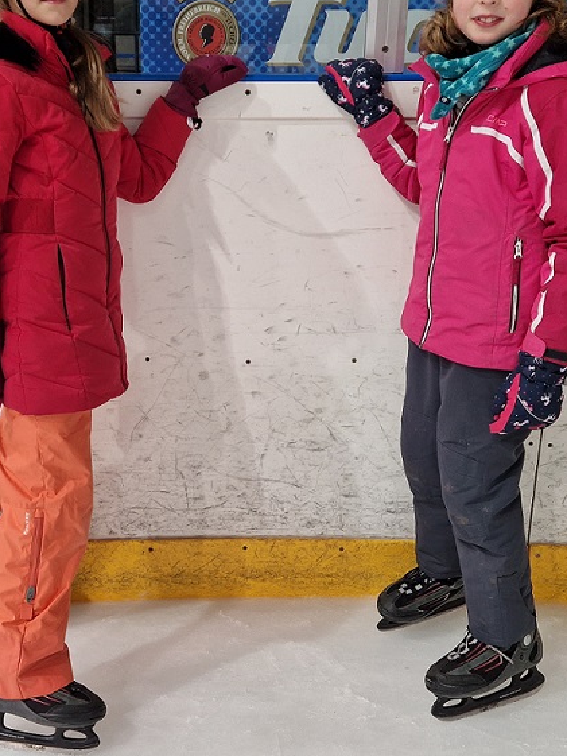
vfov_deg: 44.7
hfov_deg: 34.2
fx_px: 917
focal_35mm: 42
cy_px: 336
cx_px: 209
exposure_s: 1/100
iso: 160
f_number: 1.8
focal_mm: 5.4
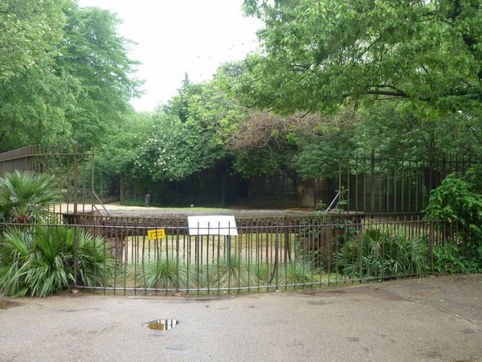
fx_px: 543
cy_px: 181
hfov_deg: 47.9
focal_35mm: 39
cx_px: 241
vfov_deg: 36.8
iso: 200
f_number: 3.1
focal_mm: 7
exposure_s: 1/125
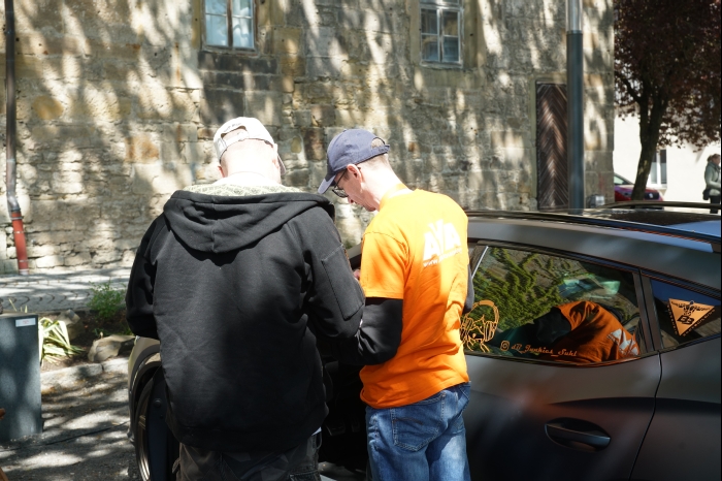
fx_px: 1102
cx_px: 361
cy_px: 240
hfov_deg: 36.3
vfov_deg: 24.6
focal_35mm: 55
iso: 500
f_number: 9
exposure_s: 1/200
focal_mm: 55
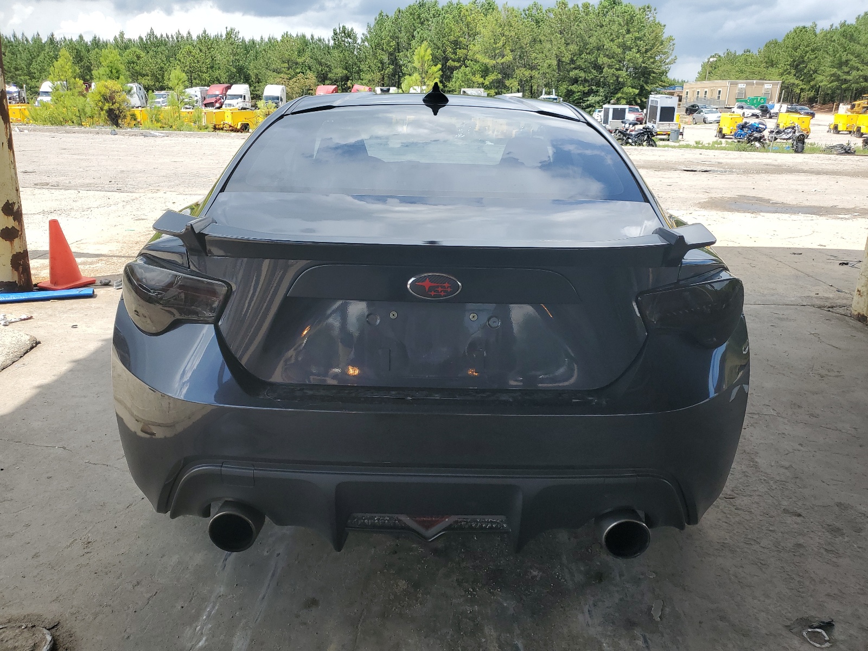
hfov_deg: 67.3
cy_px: 326
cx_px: 434
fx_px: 652
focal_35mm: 26
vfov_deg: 53.1
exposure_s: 1/2000
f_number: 1.5
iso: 50
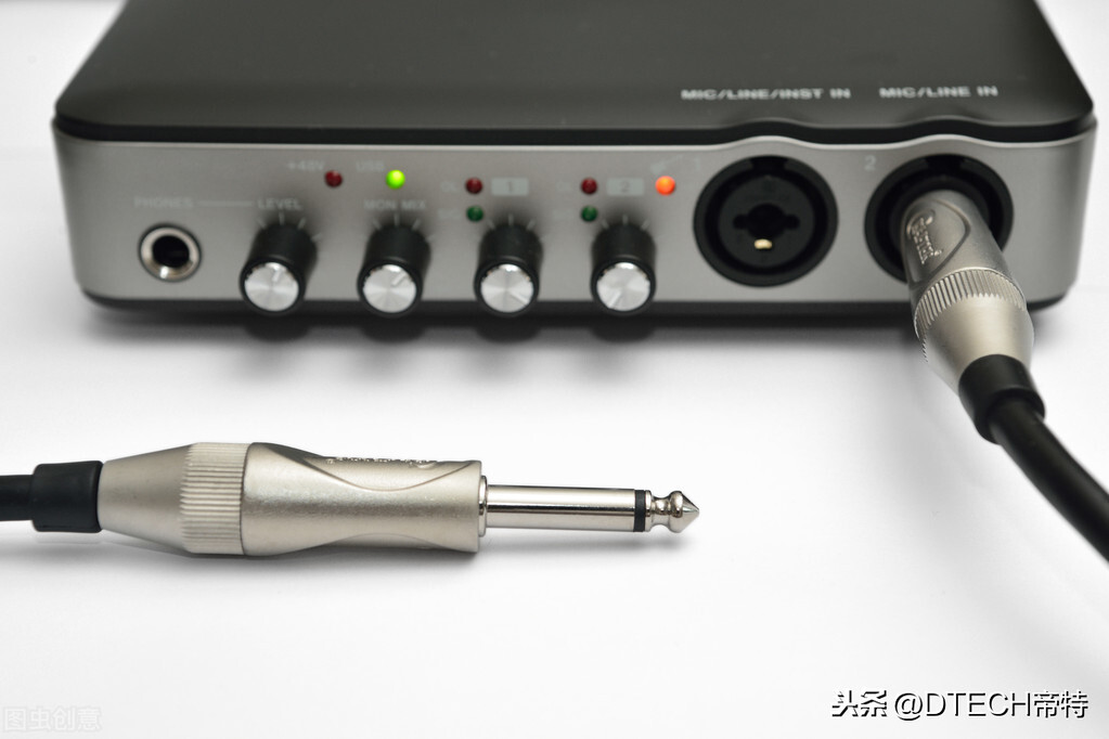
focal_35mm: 70
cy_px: 370
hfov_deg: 28.8
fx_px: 2156
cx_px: 554
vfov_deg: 19.5
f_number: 8
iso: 400
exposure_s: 1/200
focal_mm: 70
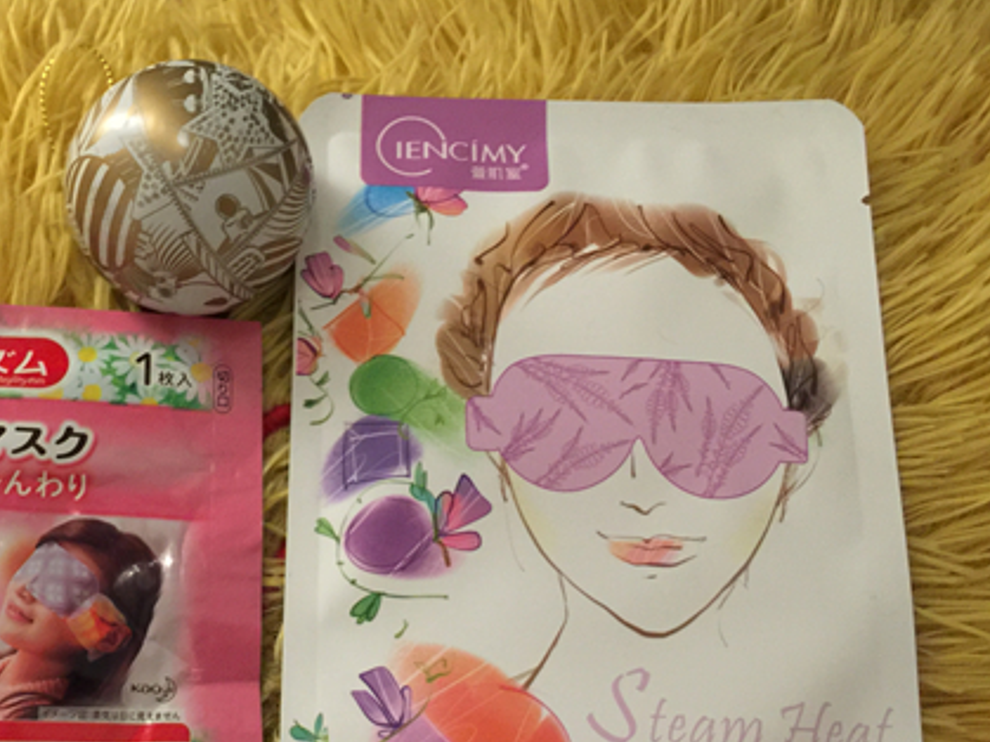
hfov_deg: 40.9
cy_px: 495
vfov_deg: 31.9
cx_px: 253
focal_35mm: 45
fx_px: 1287
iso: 160
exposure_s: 1/8
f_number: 2.2
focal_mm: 4.15
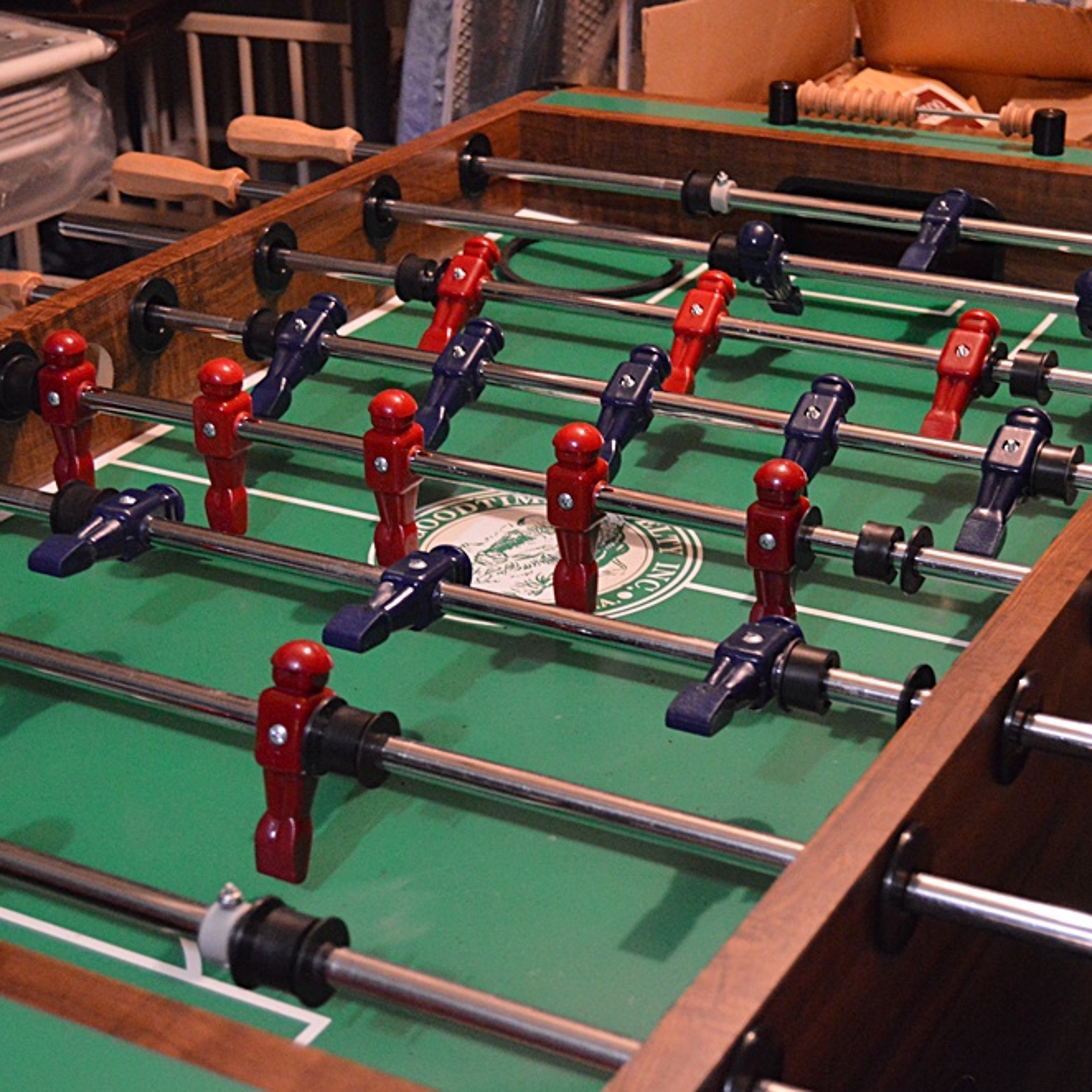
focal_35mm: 60
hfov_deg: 28.8
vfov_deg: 28.8
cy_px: 547
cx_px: 536
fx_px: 2129
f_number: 4.2
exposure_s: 1/50
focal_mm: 31
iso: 3200
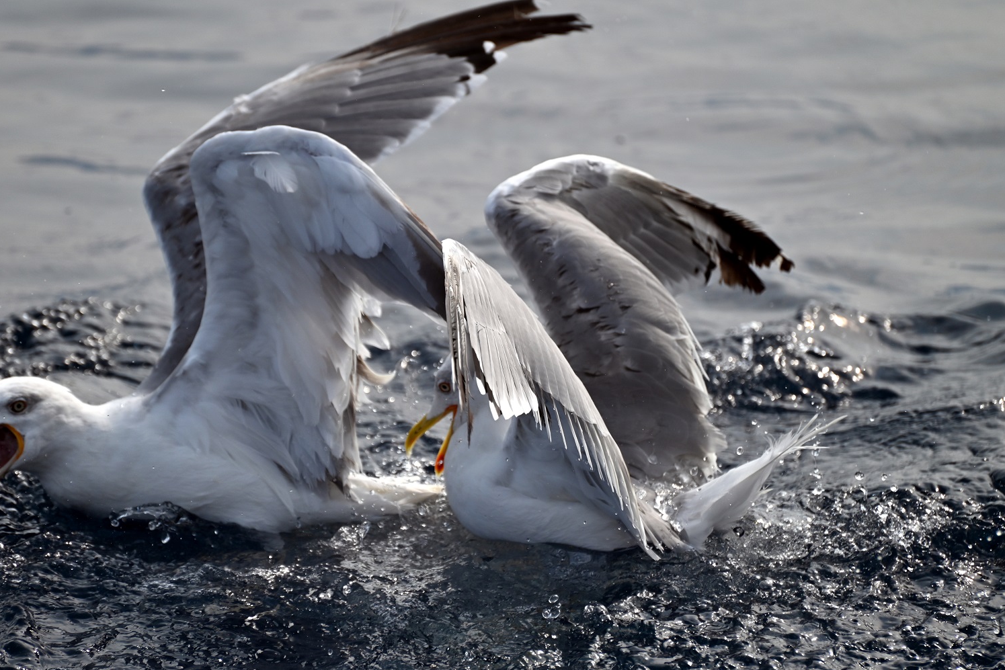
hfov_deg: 6.8
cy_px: 336
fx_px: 8403
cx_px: 501
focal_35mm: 301
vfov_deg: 4.6
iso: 250
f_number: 5.6
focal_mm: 300
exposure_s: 1/3200
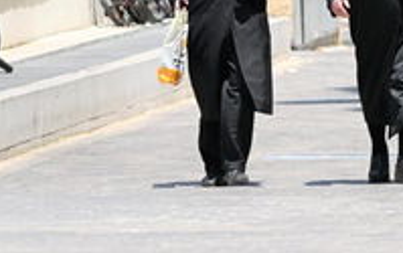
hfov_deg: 5.7
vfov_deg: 3.6
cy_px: -8
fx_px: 4047
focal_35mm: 368
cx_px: 302
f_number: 4
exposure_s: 1/3200
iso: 100
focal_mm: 120
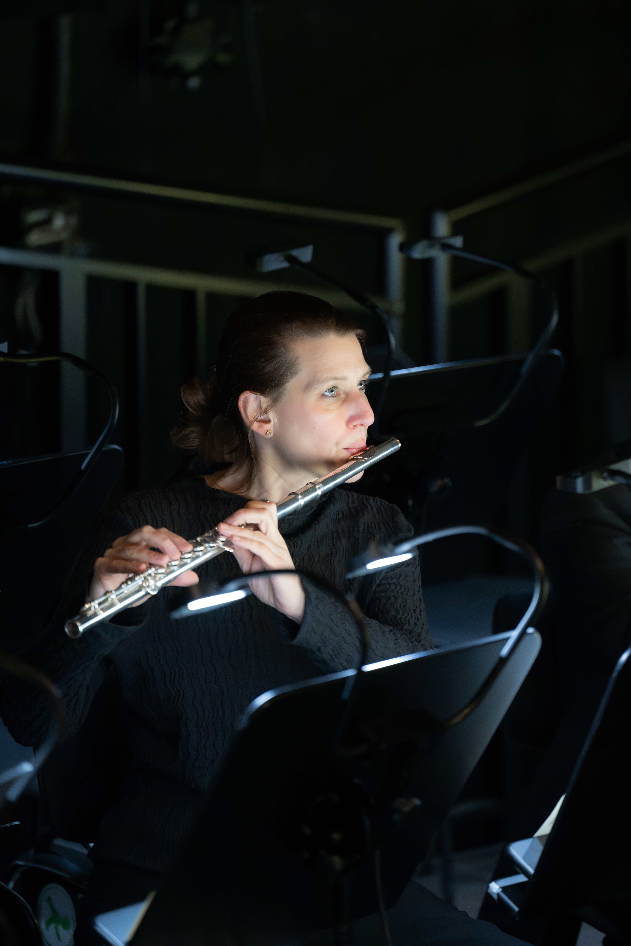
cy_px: 473
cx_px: 316
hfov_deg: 6.9
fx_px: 5258
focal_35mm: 200
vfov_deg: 10.3
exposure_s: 1/160
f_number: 2.8
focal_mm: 200
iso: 12800
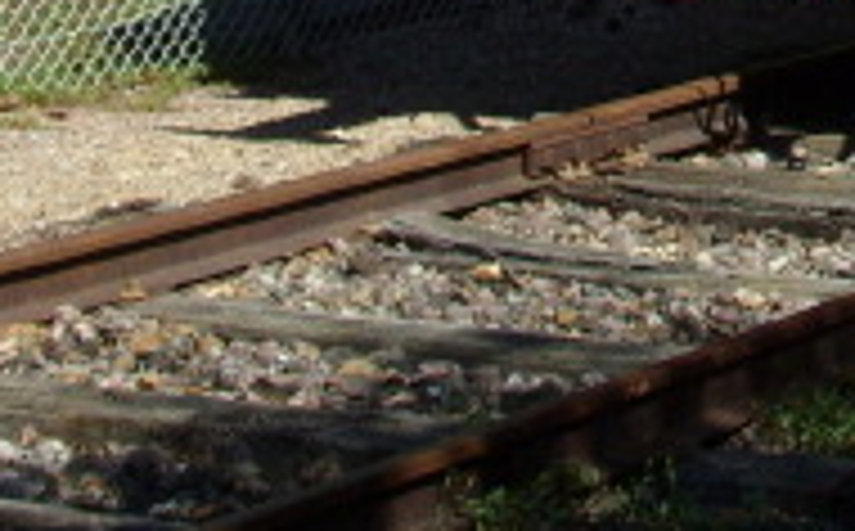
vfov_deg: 7.3
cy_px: -590
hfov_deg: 11.8
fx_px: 3954
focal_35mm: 170
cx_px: 1256
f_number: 4.9
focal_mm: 6.3
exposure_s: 1/438
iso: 50
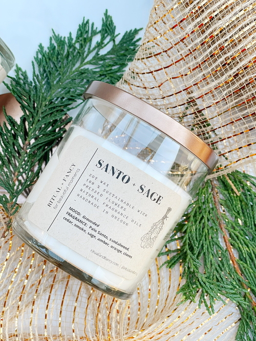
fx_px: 513
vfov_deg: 36.8
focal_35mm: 52
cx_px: 128
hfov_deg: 28.0
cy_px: 170
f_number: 2
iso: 80
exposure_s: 1/122
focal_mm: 6
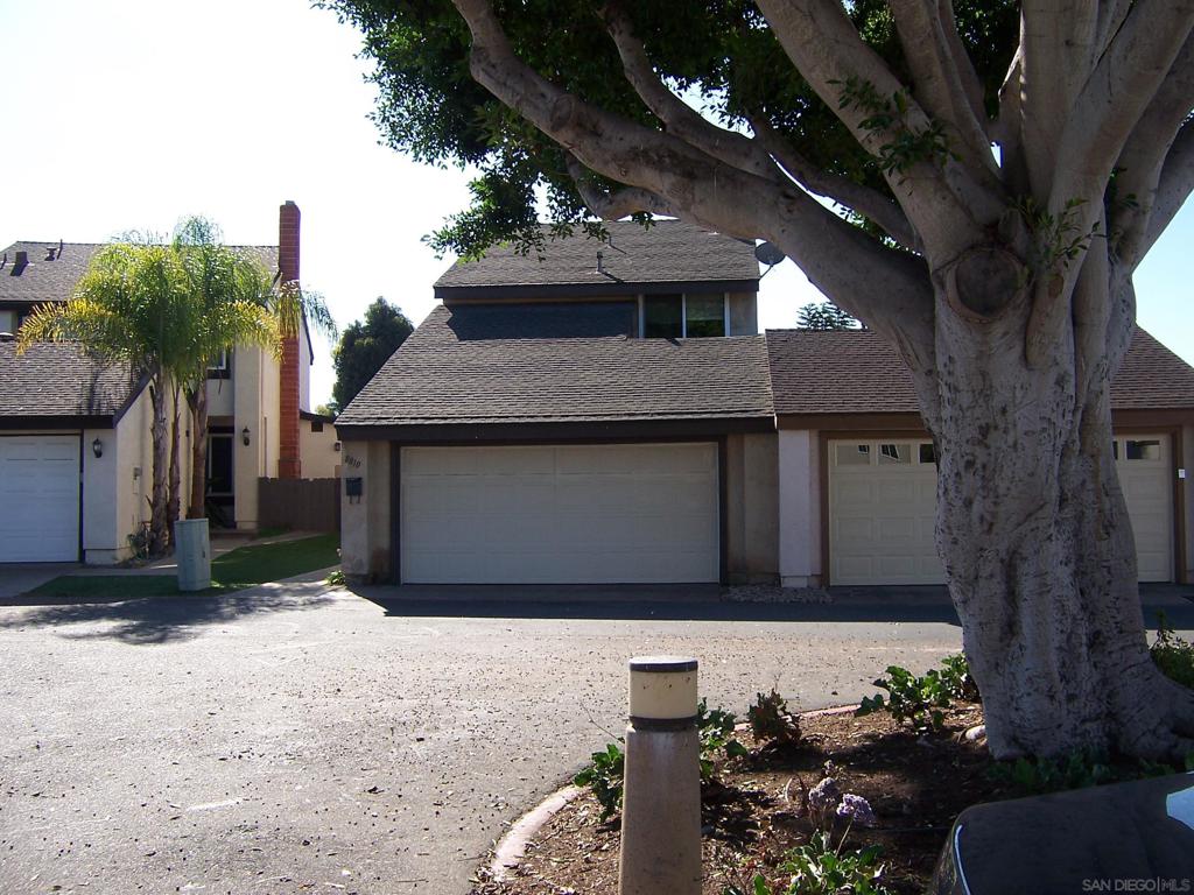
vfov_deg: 42.9
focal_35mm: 33
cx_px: 597
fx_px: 1138
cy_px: 448
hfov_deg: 55.4
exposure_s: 1/500
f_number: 3.4
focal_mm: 5.5
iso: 80
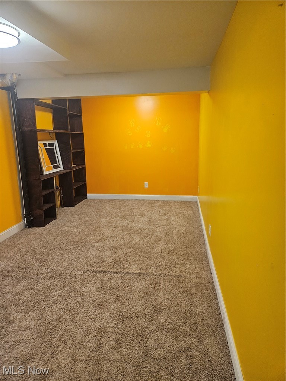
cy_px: 190
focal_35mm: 23
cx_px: 143
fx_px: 253
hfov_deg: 58.9
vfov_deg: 73.9
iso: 500
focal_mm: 5.4
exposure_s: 1/120
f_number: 1.8
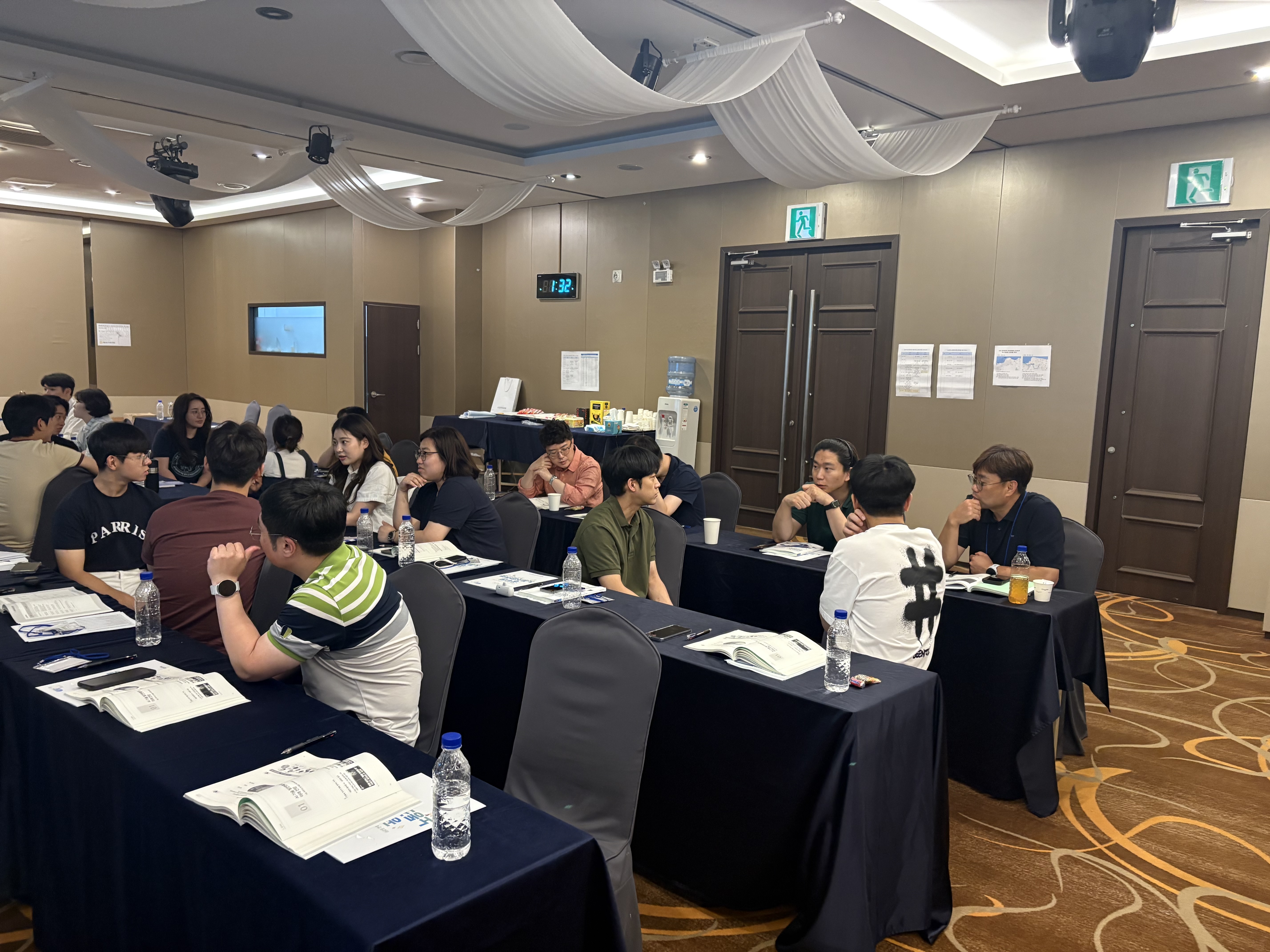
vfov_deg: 53.1
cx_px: 635
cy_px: 476
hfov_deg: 67.3
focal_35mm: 26
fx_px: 954
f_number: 1.6
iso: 400
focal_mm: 5.96
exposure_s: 1/60
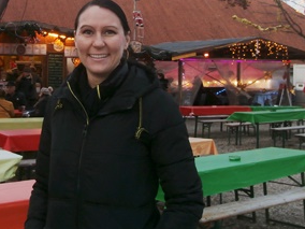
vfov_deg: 26.5
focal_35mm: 54
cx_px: 117
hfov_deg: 35.4
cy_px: 43
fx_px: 476
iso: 100
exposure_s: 1/30
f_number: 3
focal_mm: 4.2
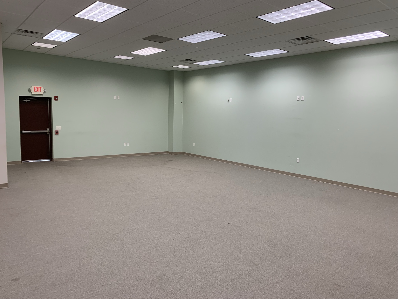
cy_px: 150
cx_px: 199
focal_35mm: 26
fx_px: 299
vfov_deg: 53.1
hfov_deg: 67.3
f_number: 1.8
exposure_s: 1/60
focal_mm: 4.25
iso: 80
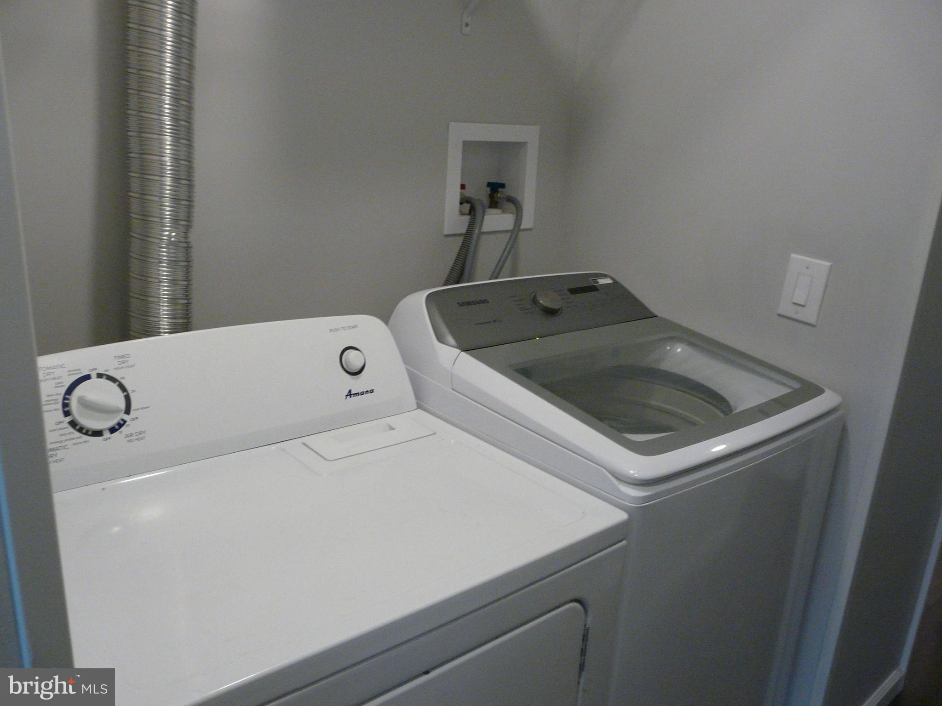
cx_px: 471
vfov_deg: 49.7
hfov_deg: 63.4
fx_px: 762
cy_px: 353
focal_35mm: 28
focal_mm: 4.6
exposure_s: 1/60
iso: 400
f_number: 2.8
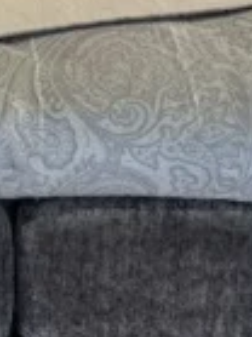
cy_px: 2
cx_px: 5
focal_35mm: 138
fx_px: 1342
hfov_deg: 10.6
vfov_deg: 14.1
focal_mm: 6.76
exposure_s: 1/100
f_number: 1.78
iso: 160
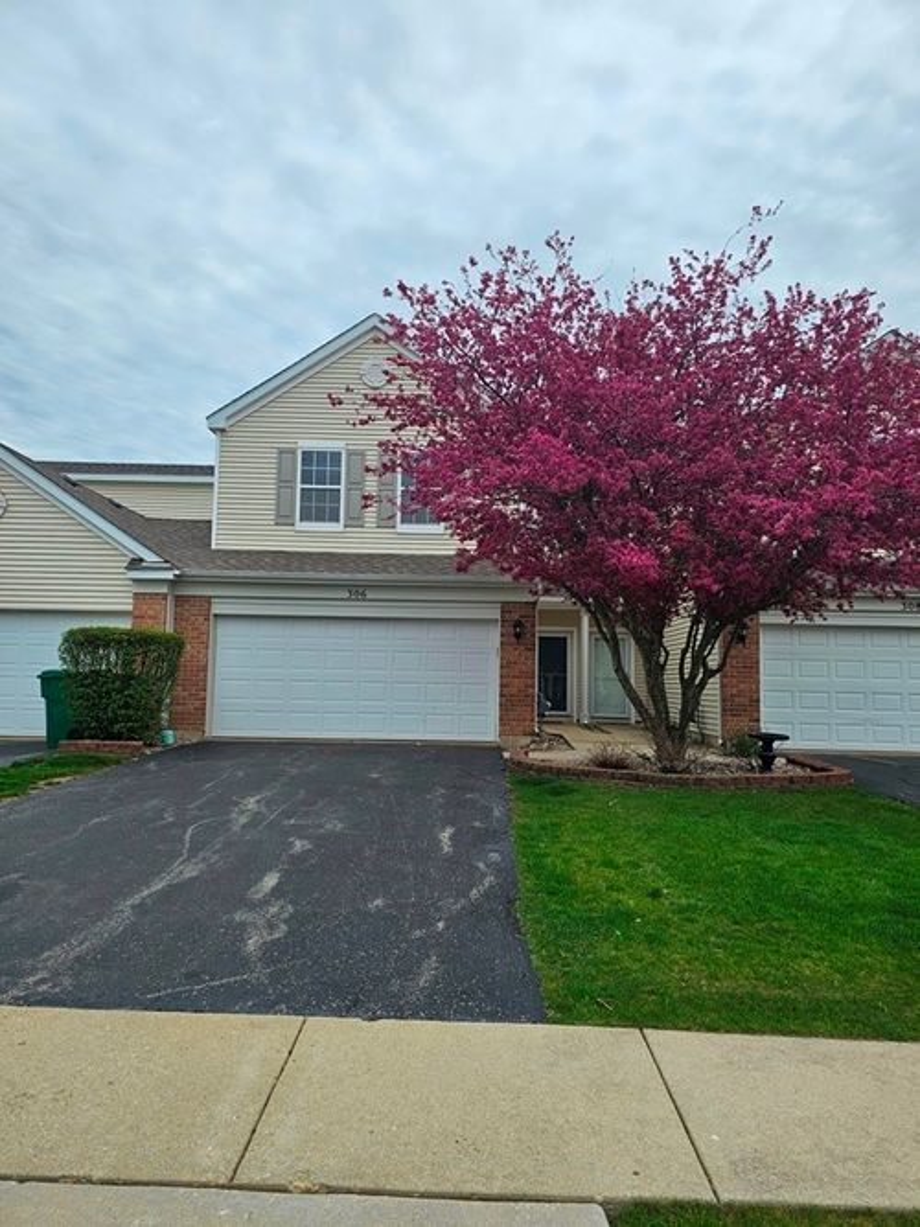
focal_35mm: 23
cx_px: 460
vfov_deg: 73.9
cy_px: 614
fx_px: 815
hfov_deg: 58.9
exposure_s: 1/973
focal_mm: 6.3
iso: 10
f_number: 1.7
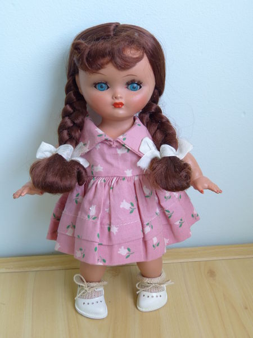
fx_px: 419
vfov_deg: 43.9
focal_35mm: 43
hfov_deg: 33.6
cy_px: 169
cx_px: 126
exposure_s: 1/60
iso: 125
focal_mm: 7.4
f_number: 3.2
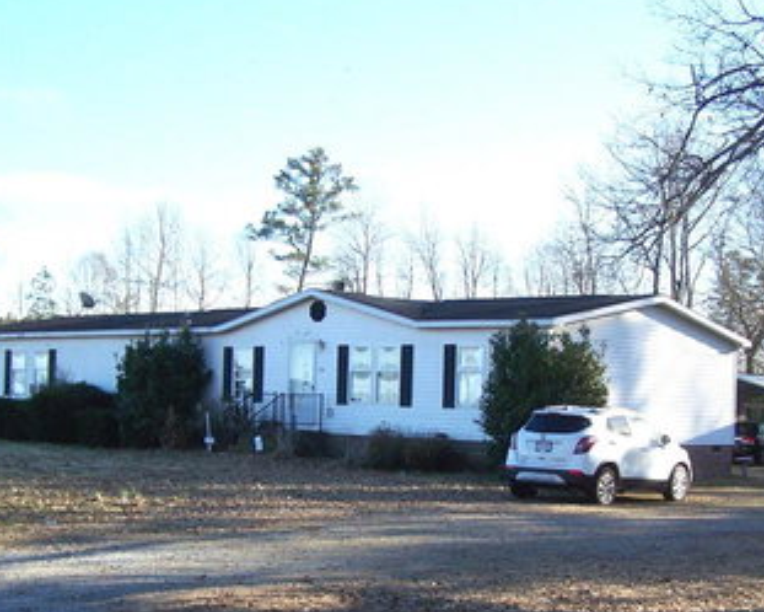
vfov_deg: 24.8
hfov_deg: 30.9
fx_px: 1380
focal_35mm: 61
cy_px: 437
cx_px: 400
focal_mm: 6.3
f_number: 2.8
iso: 64
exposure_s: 1/320
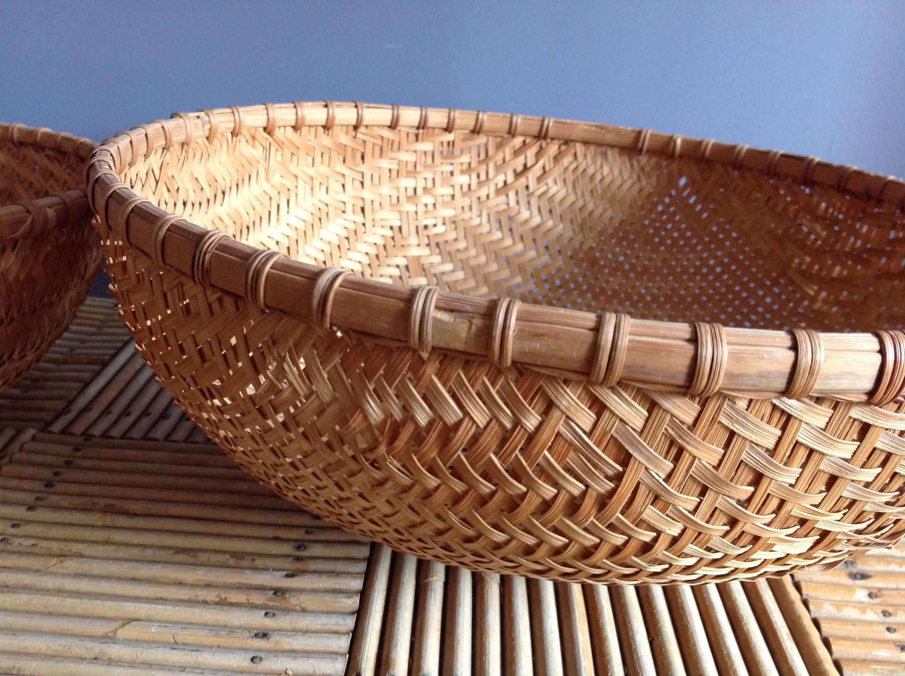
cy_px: 338
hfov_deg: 52.7
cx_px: 452
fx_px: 914
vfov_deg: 40.6
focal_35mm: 35
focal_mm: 4.28
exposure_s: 1/15
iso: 160
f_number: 2.4
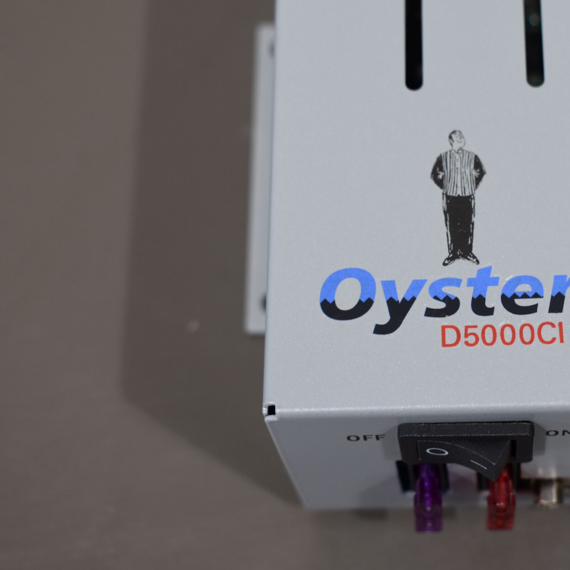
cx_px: 457
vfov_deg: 21.1
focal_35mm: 82
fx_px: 1528
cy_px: 277
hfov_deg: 20.9
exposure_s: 1/60
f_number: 6.3
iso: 400
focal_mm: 40
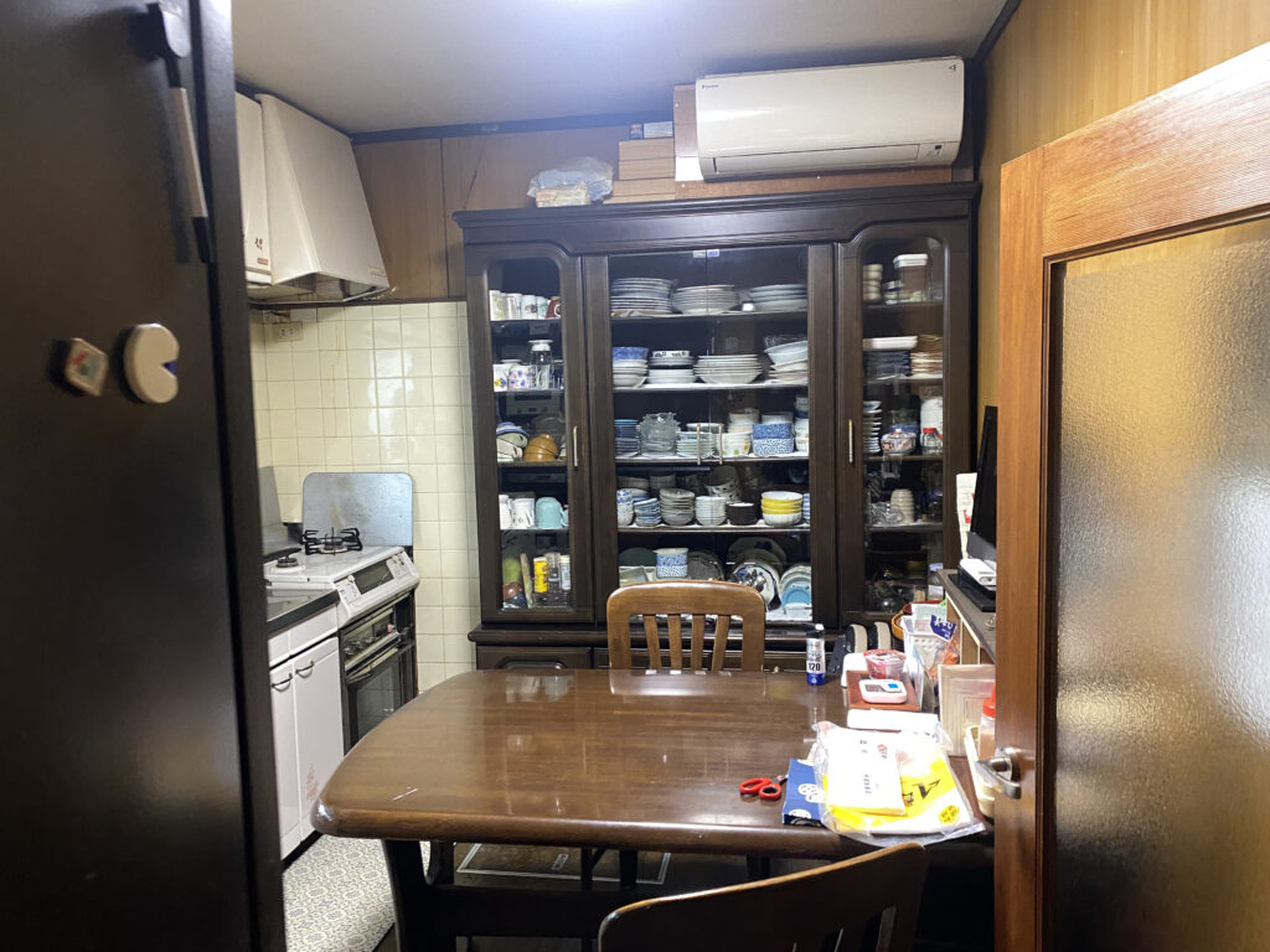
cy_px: 476
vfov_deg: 53.1
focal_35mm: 26
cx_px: 635
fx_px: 954
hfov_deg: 67.3
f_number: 1.8
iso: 250
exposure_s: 1/50
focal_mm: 4.25
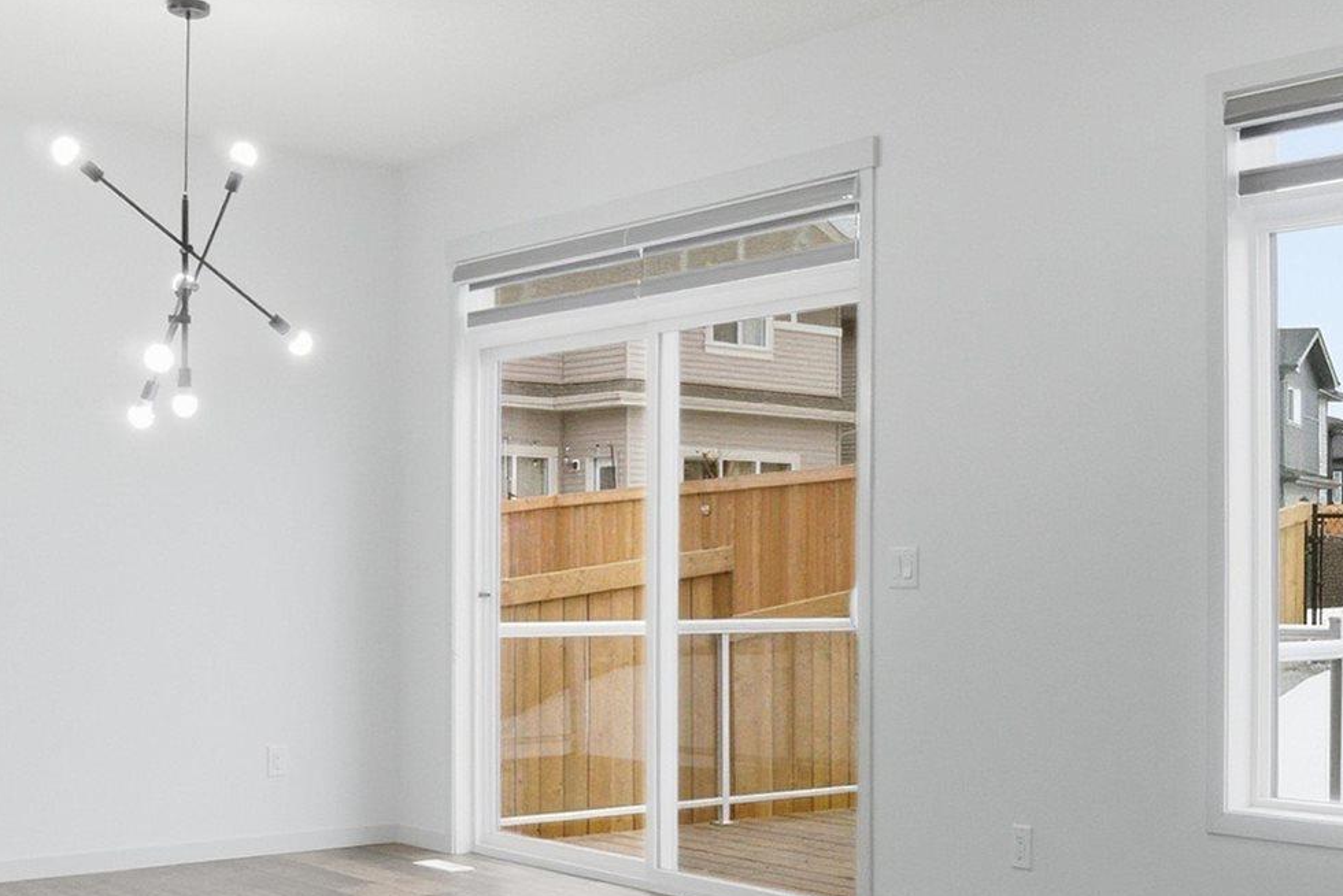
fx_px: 1754
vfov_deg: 28.4
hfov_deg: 40.6
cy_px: 629
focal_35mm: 47
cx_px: 1025
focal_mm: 10
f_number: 8
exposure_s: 1/640
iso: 400
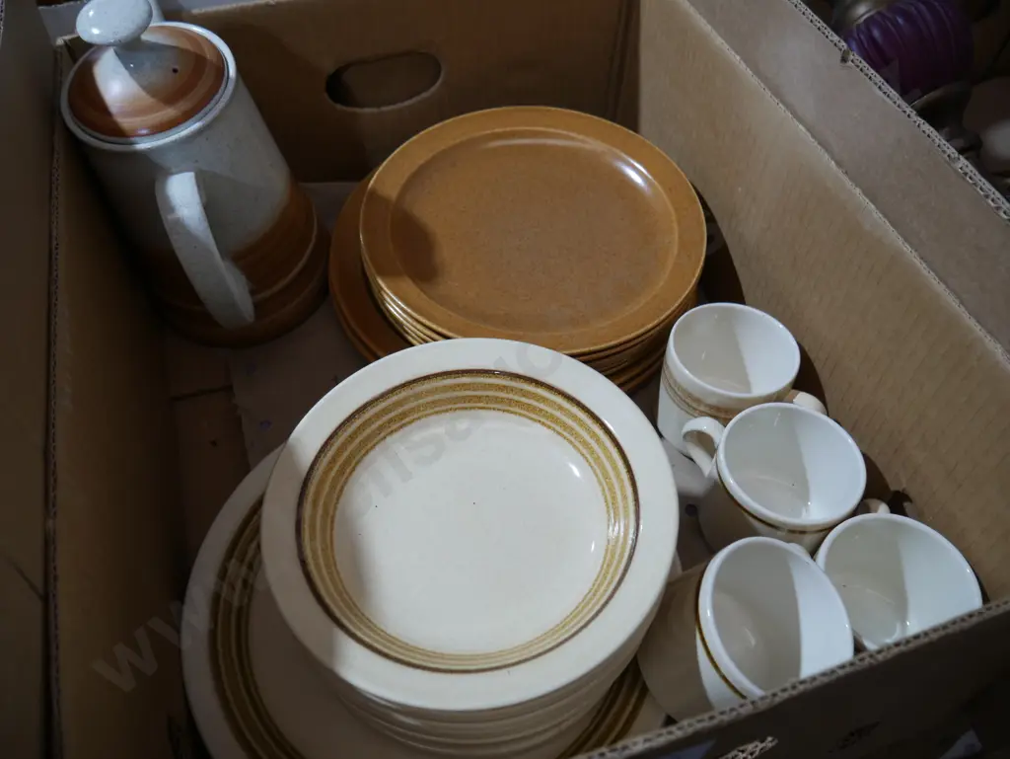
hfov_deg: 63.4
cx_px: 505
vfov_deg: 49.8
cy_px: 380
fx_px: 817
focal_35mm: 28
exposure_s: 1/60
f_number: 3.5
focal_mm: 14
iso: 320
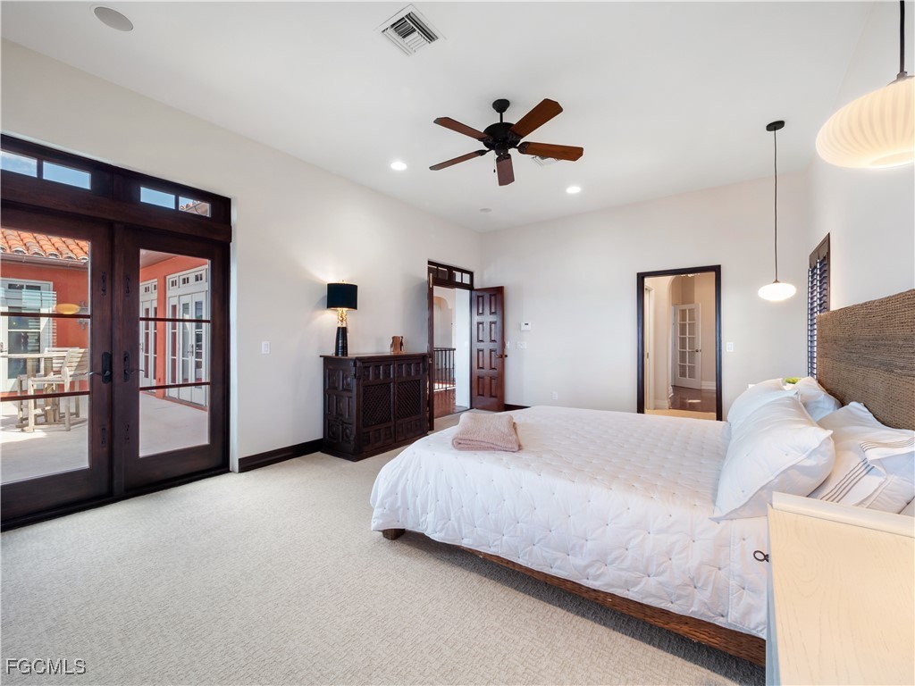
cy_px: 343
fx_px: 370
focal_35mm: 14
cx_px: 458
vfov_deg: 85.7
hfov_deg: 102.1
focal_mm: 7
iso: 200
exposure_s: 1/8
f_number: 7.1
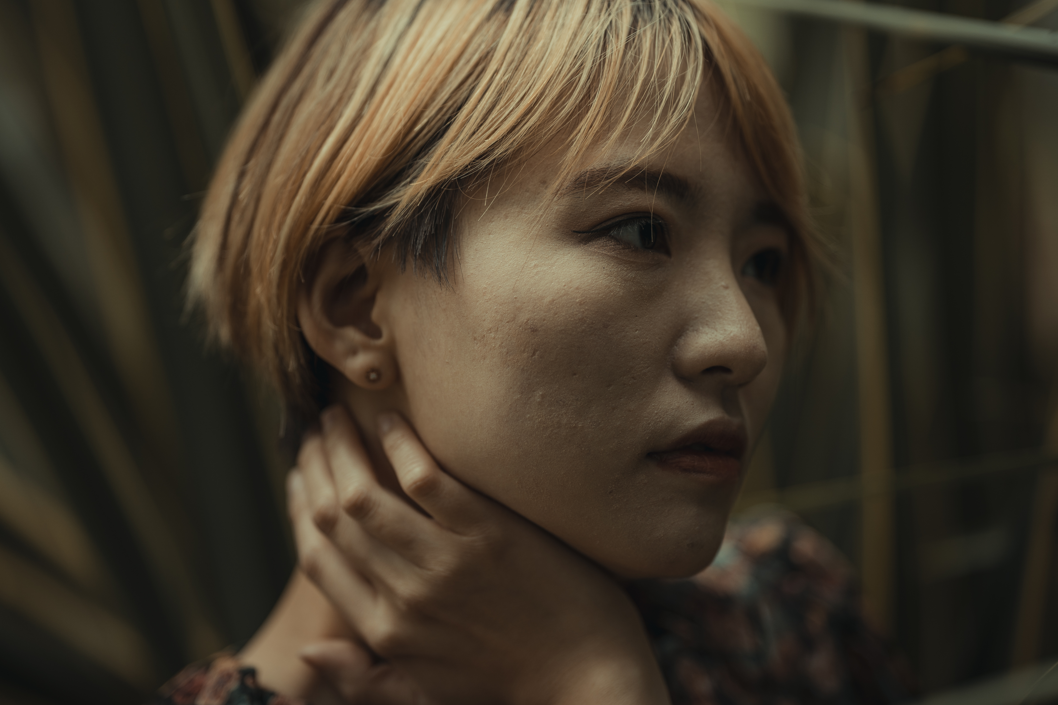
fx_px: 3086
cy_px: 324
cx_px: 556
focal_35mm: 105
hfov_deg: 19.5
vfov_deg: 13.0
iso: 100
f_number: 1.4
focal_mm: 85
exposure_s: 1/320
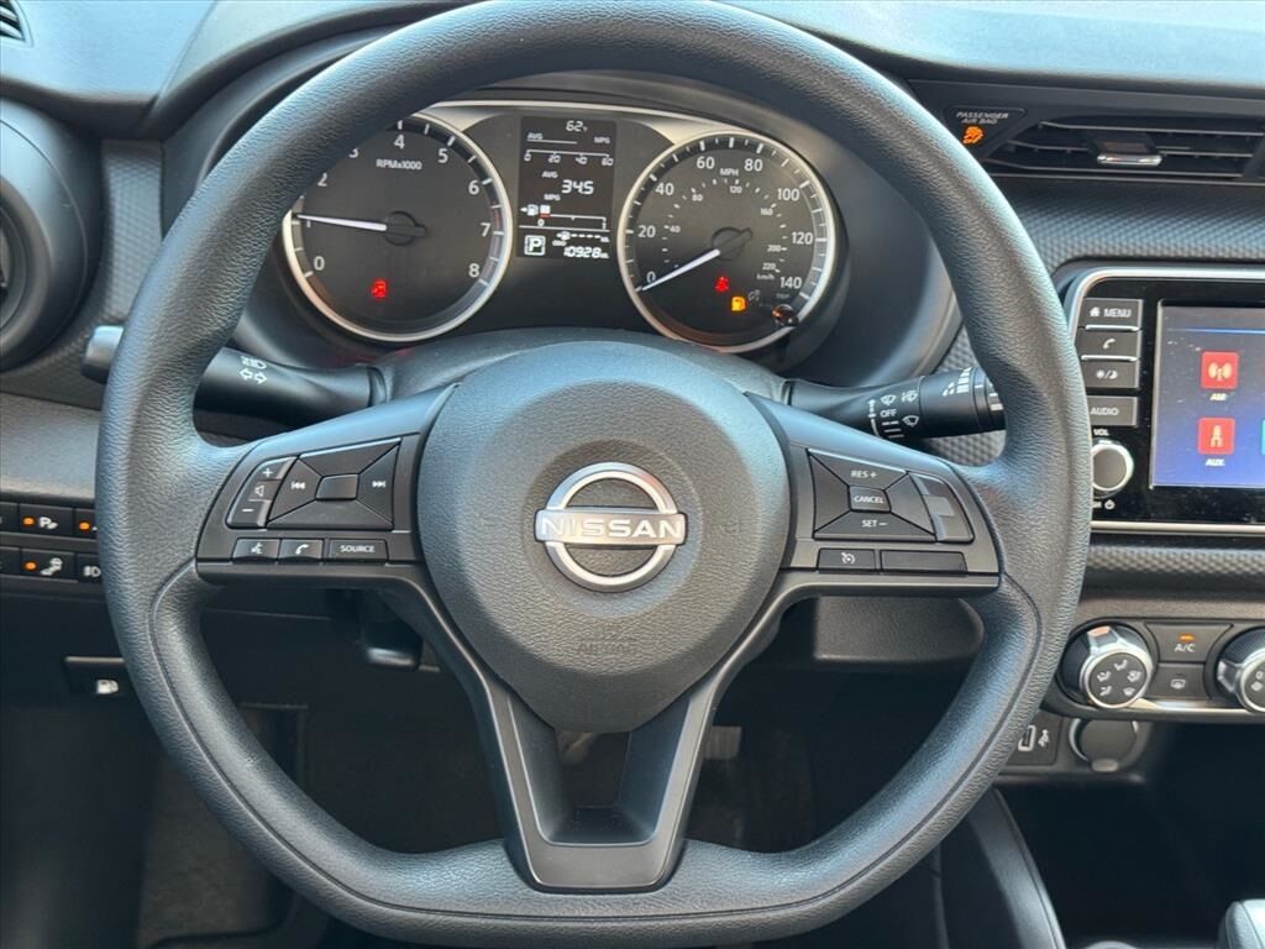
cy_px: 474
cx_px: 632
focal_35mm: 48
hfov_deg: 39.7
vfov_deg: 30.3
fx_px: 1754
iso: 200
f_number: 1.78
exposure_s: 1/60
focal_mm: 6.76
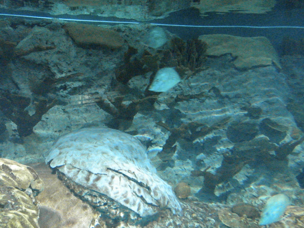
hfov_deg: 50.1
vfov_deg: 38.7
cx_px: 152
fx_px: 325
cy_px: 114
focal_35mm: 37
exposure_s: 1/48.5
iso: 3200
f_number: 3.5
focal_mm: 6.6
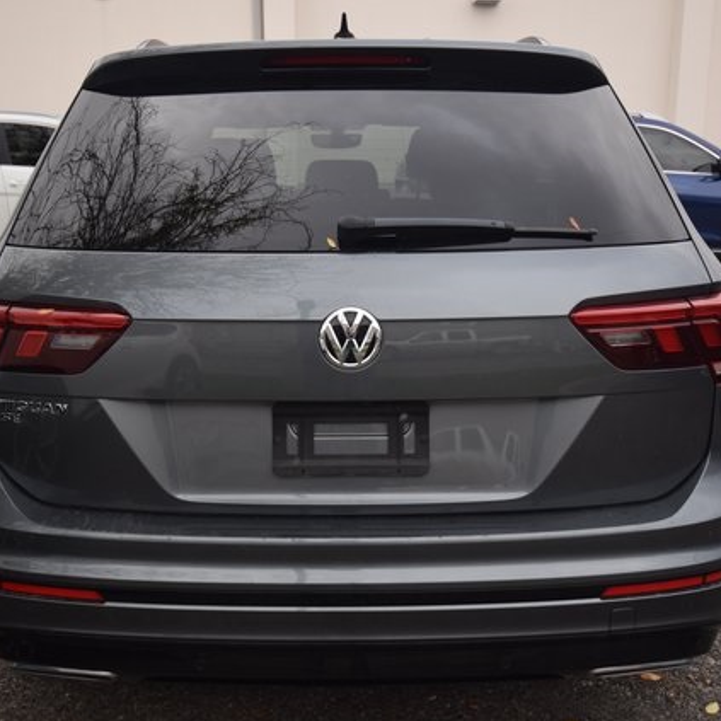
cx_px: 341
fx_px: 863
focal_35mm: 37
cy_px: 363
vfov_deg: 45.3
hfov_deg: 45.3
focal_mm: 19
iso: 400
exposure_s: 1/80
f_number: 4.5
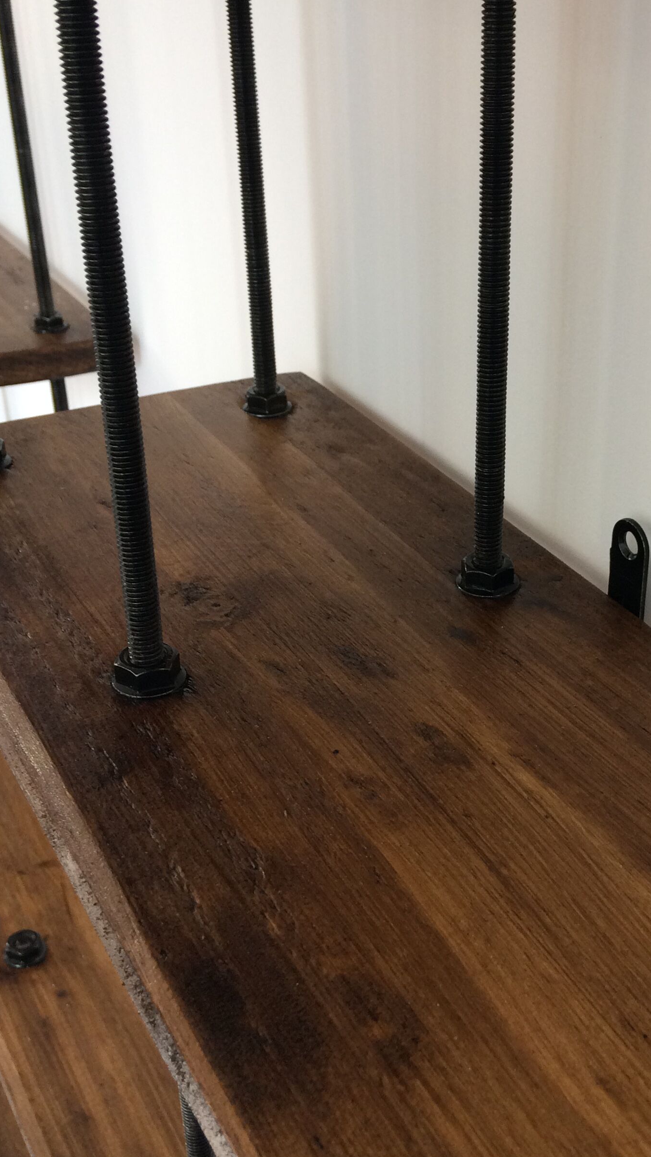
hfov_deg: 27.1
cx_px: 527
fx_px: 1319
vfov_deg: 47.4
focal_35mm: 43
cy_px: 583
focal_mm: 4.15
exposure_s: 1/33
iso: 80
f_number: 2.2
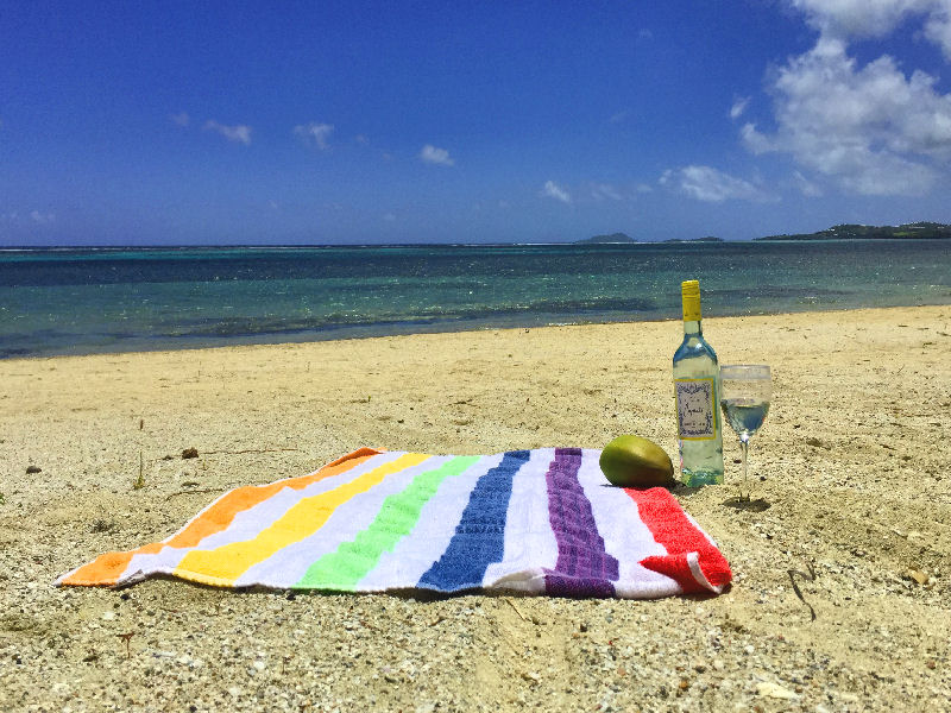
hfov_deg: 61.7
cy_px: 356
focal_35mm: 29
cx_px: 476
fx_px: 797
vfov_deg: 48.2
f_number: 2.2
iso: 32
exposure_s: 1/7937
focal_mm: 4.15
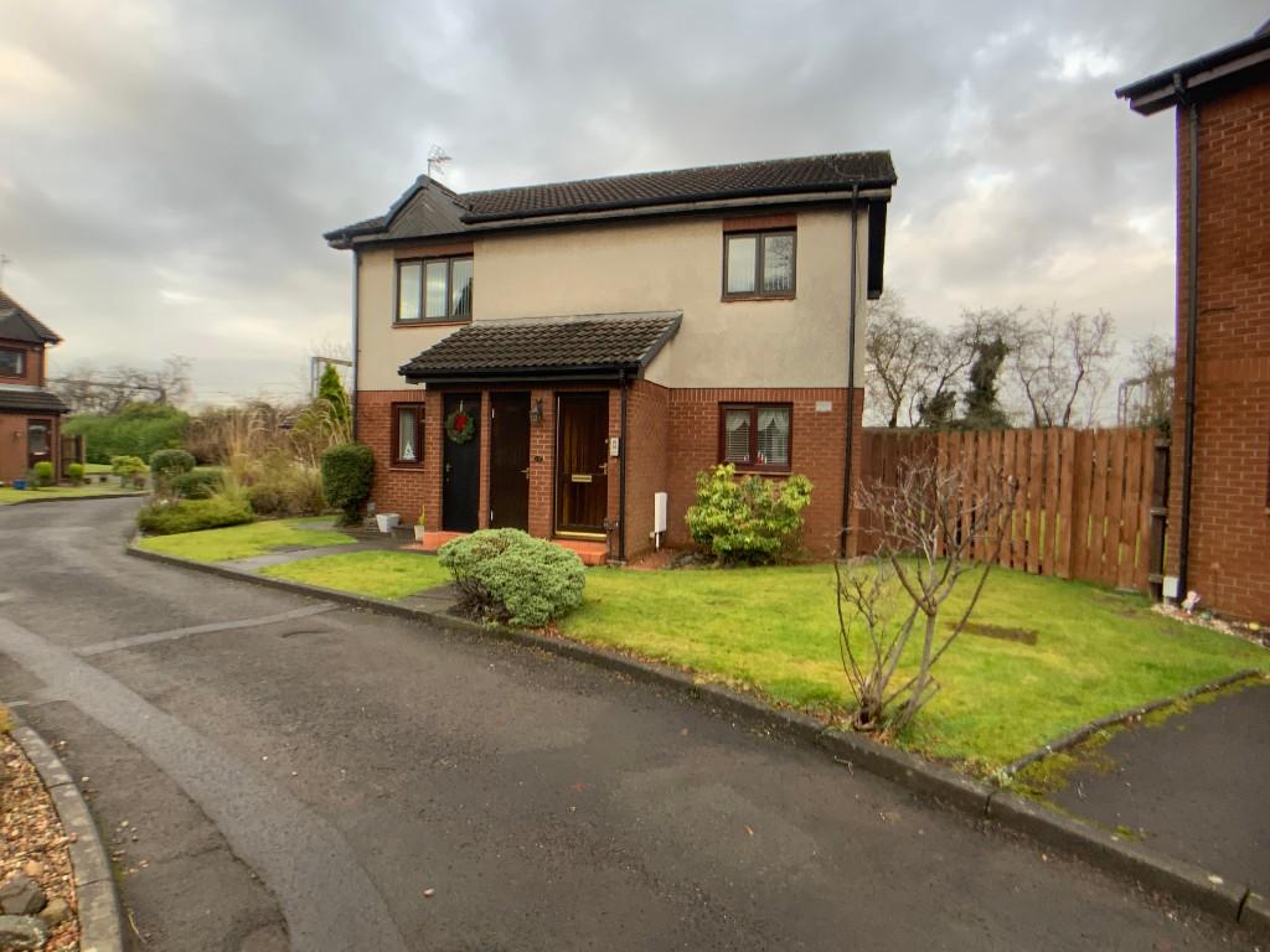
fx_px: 1064
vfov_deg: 48.2
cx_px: 635
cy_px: 476
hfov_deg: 61.7
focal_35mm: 29
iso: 16
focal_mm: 3
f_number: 1.8
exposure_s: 1/156
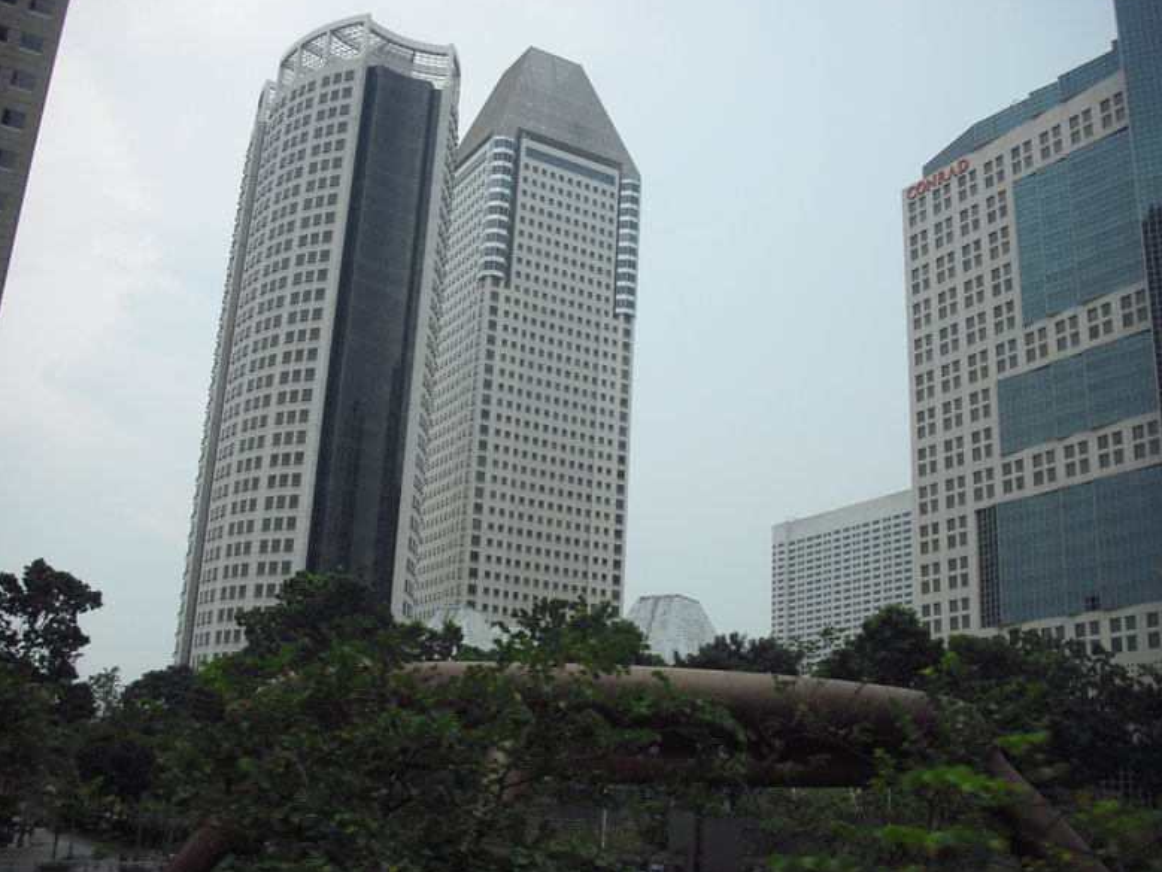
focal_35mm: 39
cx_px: 592
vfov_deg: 36.8
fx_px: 1310
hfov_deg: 47.8
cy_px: 431
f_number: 8
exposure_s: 1/200
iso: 100
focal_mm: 6.2
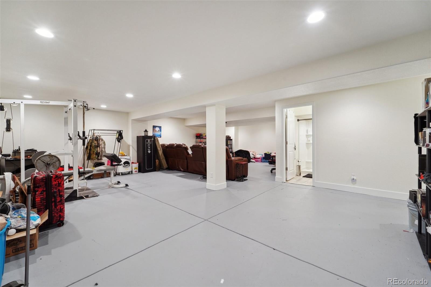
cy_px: 144
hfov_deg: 104.3
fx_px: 168
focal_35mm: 14
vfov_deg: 81.2
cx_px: 216
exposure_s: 1/4
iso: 400
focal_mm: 14
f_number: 11
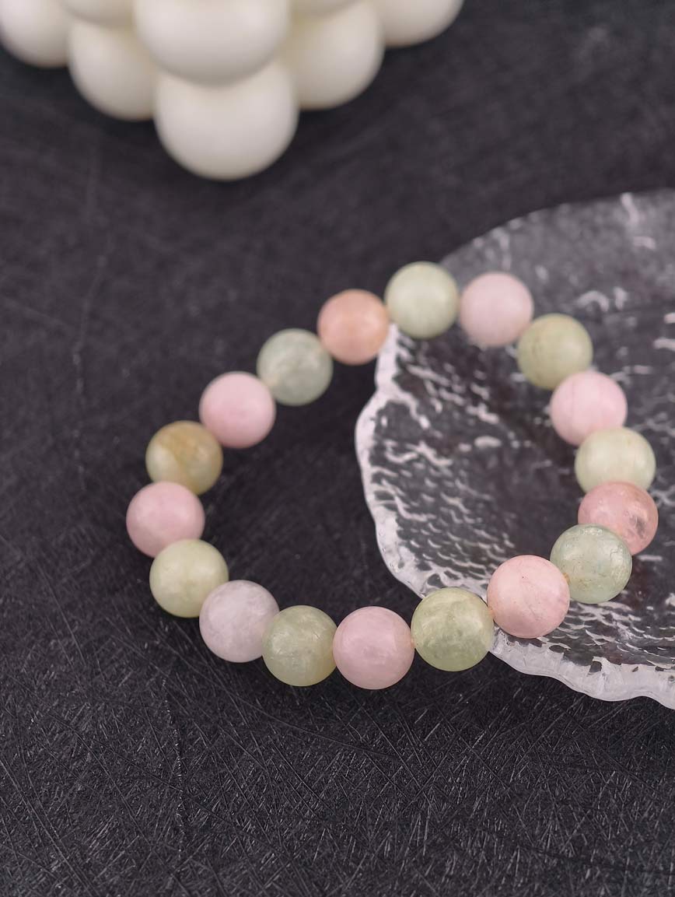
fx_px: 2205
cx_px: 338
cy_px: 448
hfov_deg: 17.4
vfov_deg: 23.0
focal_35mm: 85
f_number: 2.67
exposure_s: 1/160
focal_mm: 22.48
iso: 125
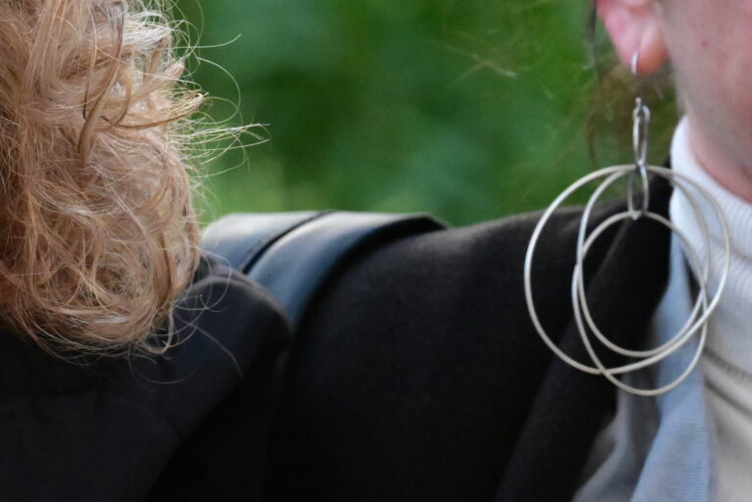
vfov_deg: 2.1
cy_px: 478
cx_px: -123
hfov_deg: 3.1
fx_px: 13851
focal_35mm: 663
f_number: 7.1
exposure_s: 1/400
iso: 8000
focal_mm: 200
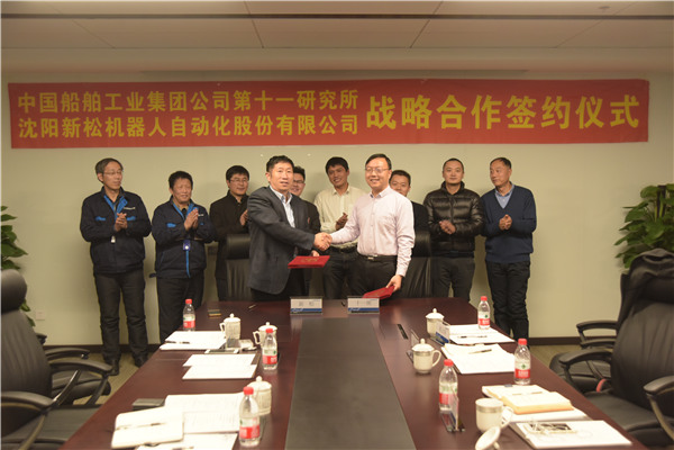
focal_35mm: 38
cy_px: 225
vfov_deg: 35.1
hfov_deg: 50.7
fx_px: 711
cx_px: 337
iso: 1600
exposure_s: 1/50
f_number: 4.5
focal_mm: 38
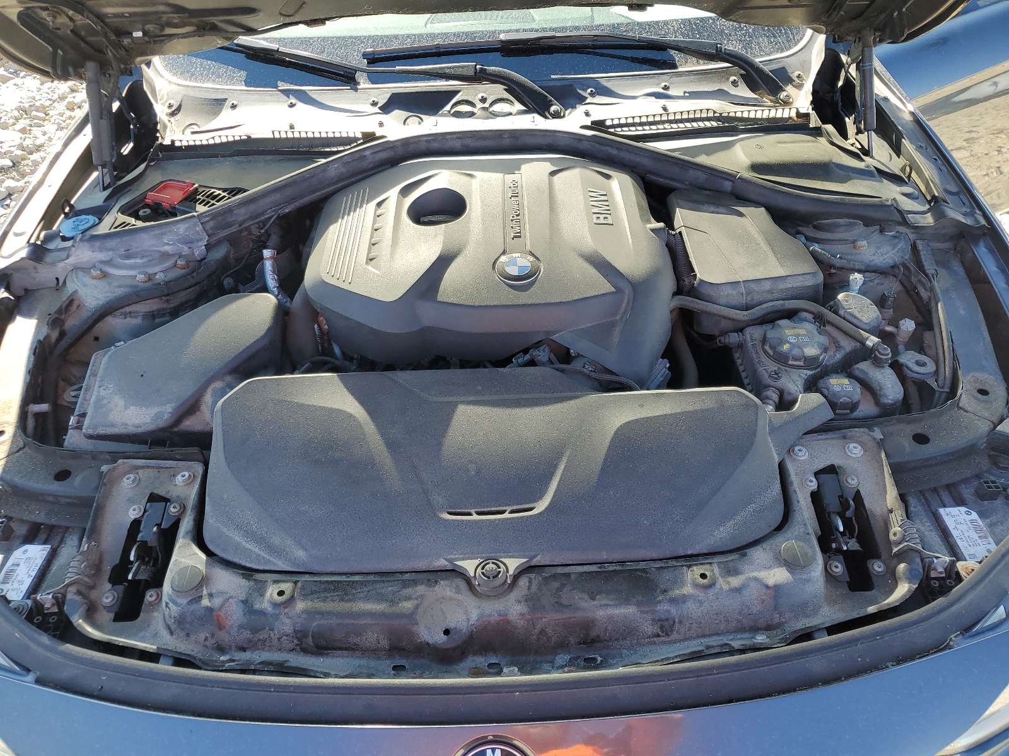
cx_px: 504
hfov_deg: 67.3
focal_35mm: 26
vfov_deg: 53.1
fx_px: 758
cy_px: 378
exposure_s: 1/400
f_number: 1.5
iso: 50
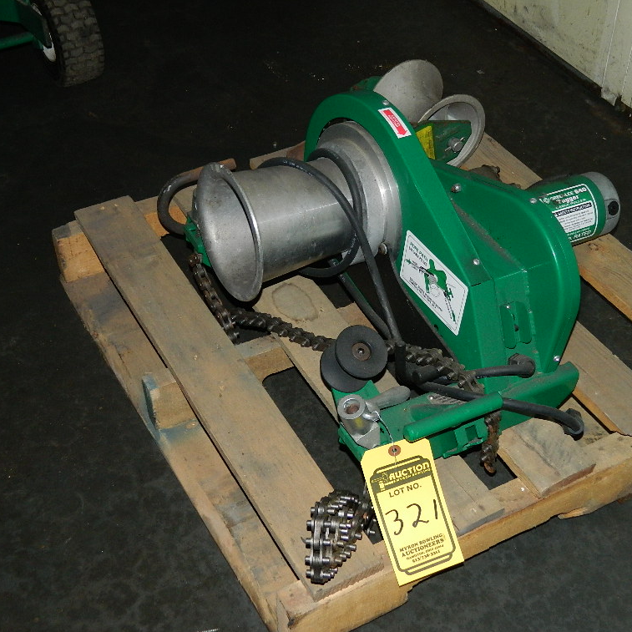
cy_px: 313
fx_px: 1012
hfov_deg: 34.6
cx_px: 377
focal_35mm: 49
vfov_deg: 34.7
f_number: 3.5
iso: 200
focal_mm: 7.3
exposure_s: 1/40
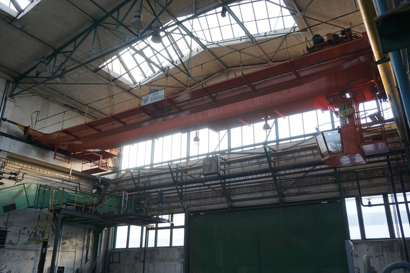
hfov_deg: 61.9
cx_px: 205
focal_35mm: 30
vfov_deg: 43.6
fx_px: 342
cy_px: 136
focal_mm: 20
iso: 320
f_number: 4
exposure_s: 1/60
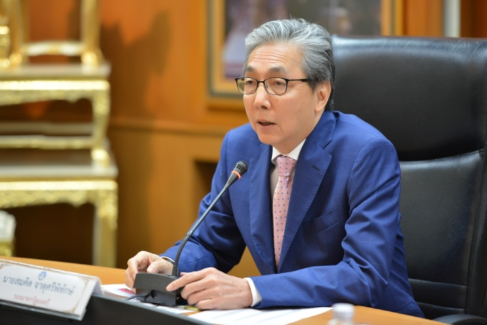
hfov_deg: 13.2
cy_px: 162
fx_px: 2097
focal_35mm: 155
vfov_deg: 8.9
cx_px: 244
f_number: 2.8
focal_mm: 155
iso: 1600
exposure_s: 1/125
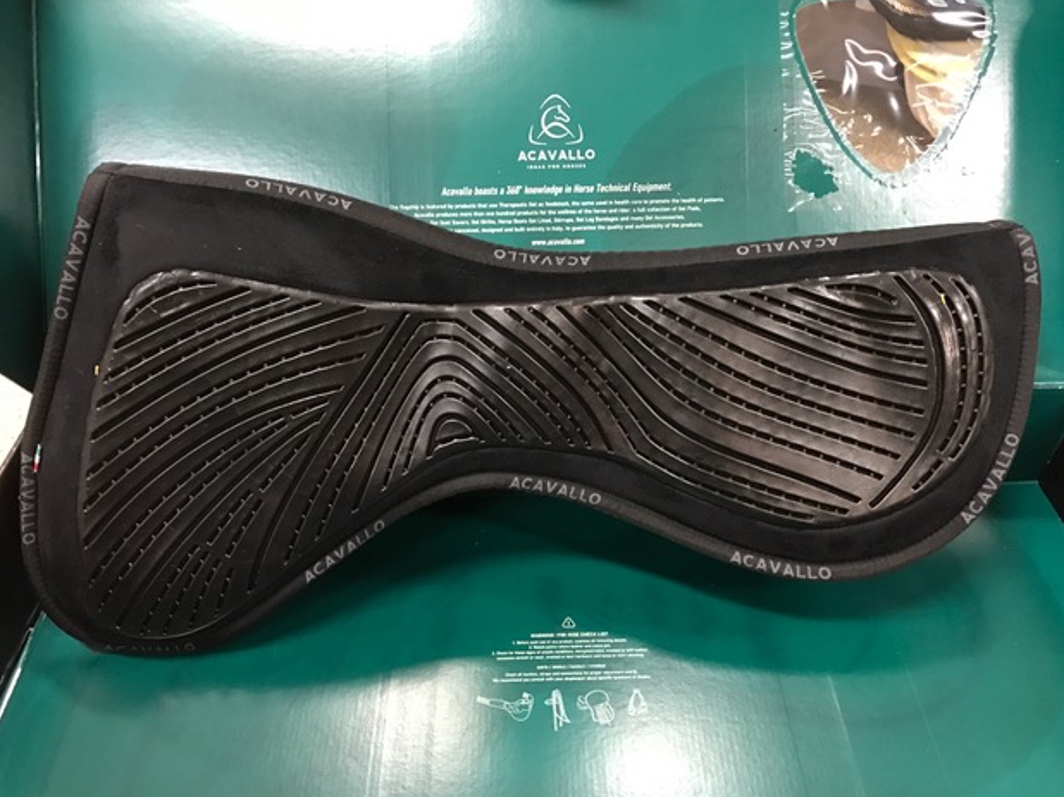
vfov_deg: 48.2
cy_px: 392
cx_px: 535
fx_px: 891
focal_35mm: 29
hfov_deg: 61.7
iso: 100
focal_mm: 3.99
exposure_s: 1/14
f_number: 1.8
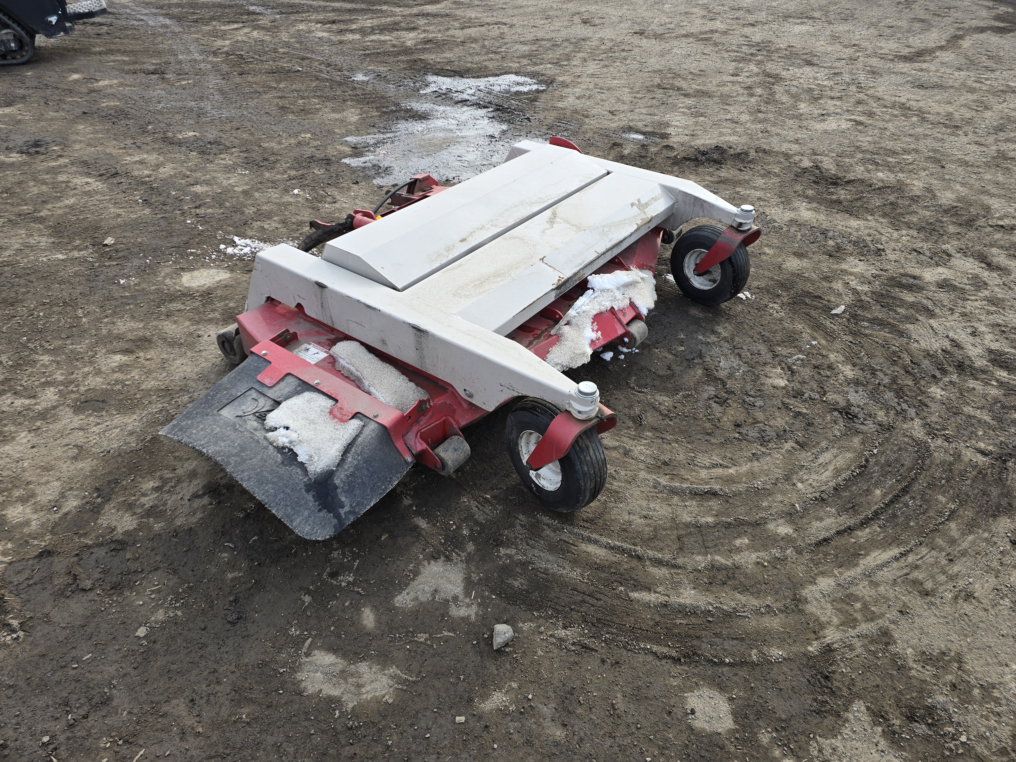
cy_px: 381
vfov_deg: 58.9
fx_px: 675
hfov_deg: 73.9
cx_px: 508
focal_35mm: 23
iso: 12
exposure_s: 1/332
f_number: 1.7
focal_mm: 6.3
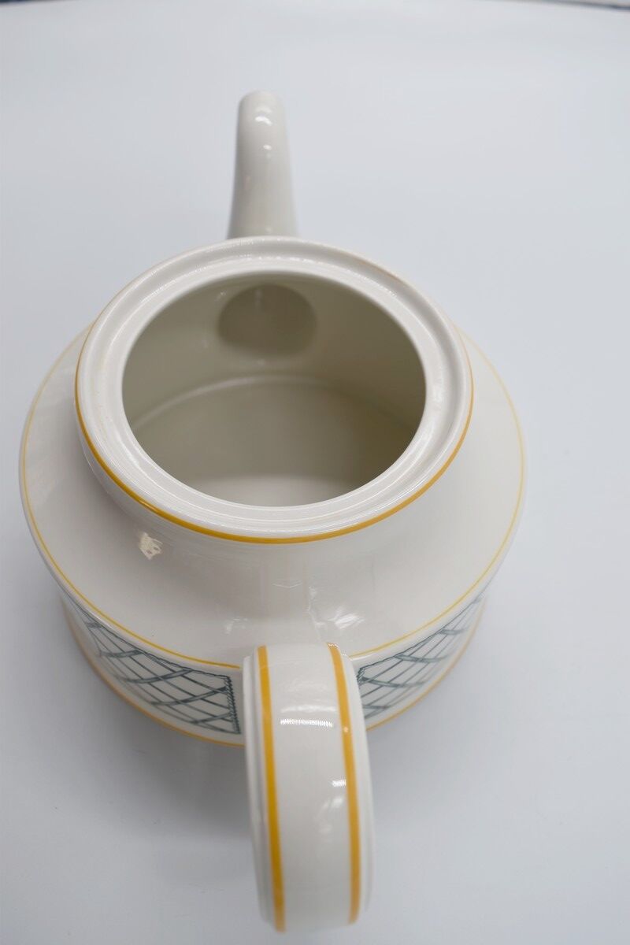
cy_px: 472
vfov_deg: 57.2
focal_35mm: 33
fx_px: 866
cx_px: 315
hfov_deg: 40.0
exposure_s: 1/125
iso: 100
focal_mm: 22
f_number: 5.6
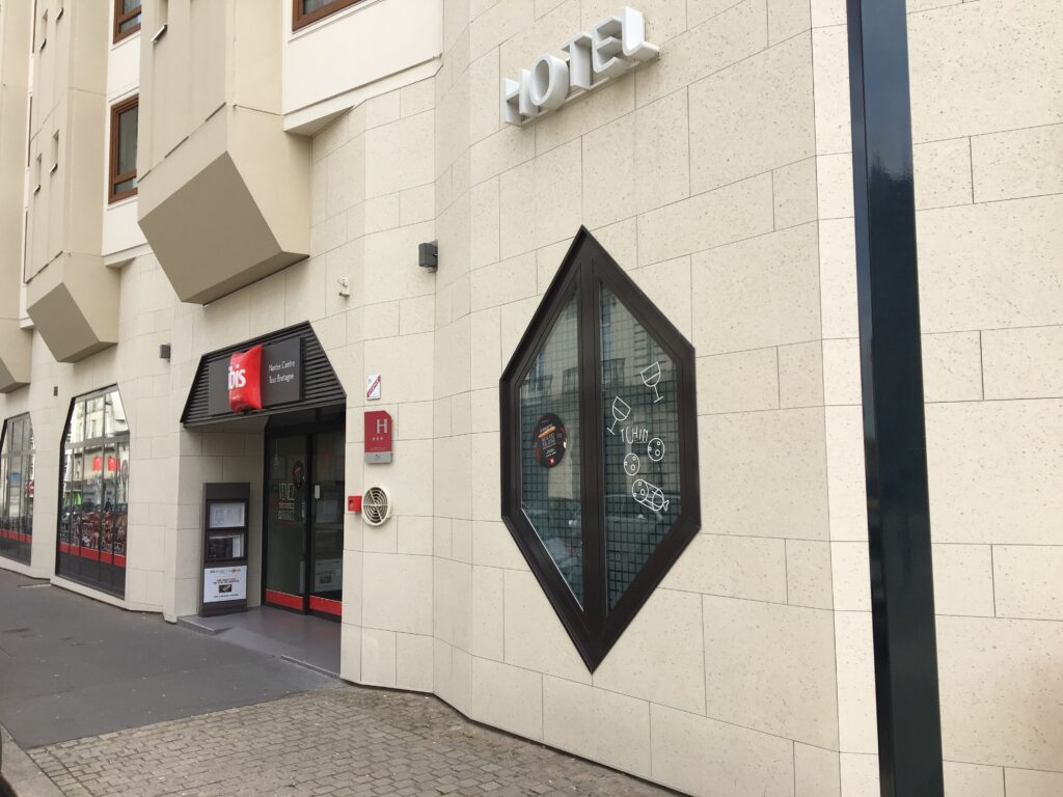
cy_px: 398
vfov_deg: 48.2
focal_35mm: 29
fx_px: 891
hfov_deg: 61.7
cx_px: 532
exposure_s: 1/646
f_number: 2.2
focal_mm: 4.15
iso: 25
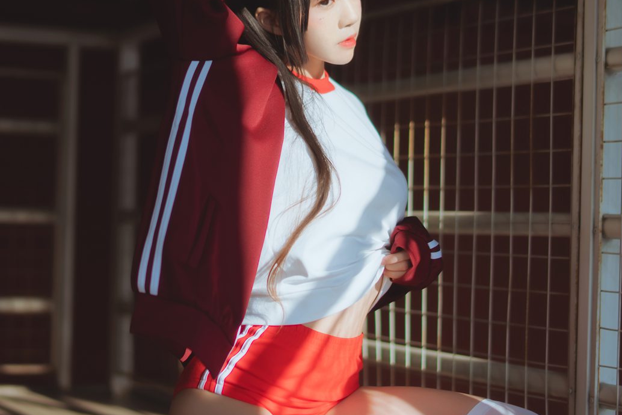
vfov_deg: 15.7
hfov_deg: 23.4
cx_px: 262
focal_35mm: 87
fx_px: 1503
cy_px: 239
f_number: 1.4
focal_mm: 50
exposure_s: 1/1600
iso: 50
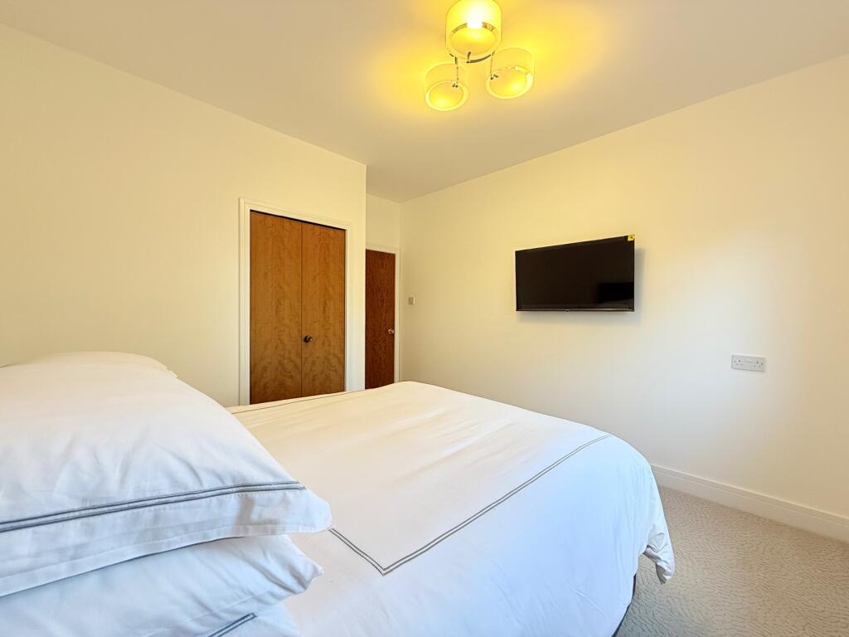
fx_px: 343
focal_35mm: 14
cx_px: 424
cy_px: 318
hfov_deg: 102.1
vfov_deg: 85.7
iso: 200
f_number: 2.2
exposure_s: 1/99
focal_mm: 2.22
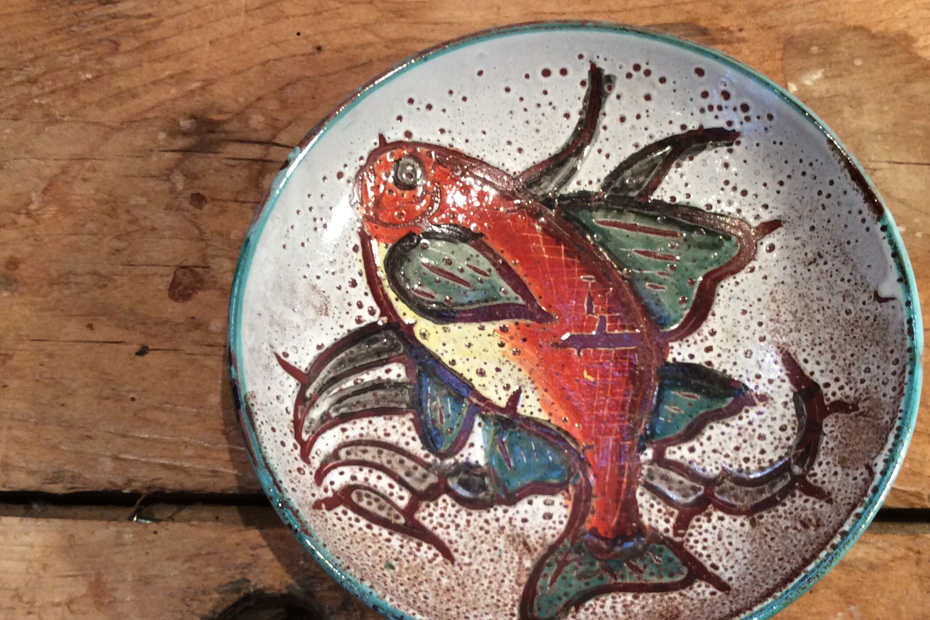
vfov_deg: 32.5
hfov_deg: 47.3
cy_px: 389
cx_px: 527
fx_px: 1059
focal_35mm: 41
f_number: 2.4
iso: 80
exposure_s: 1/25
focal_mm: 3.3
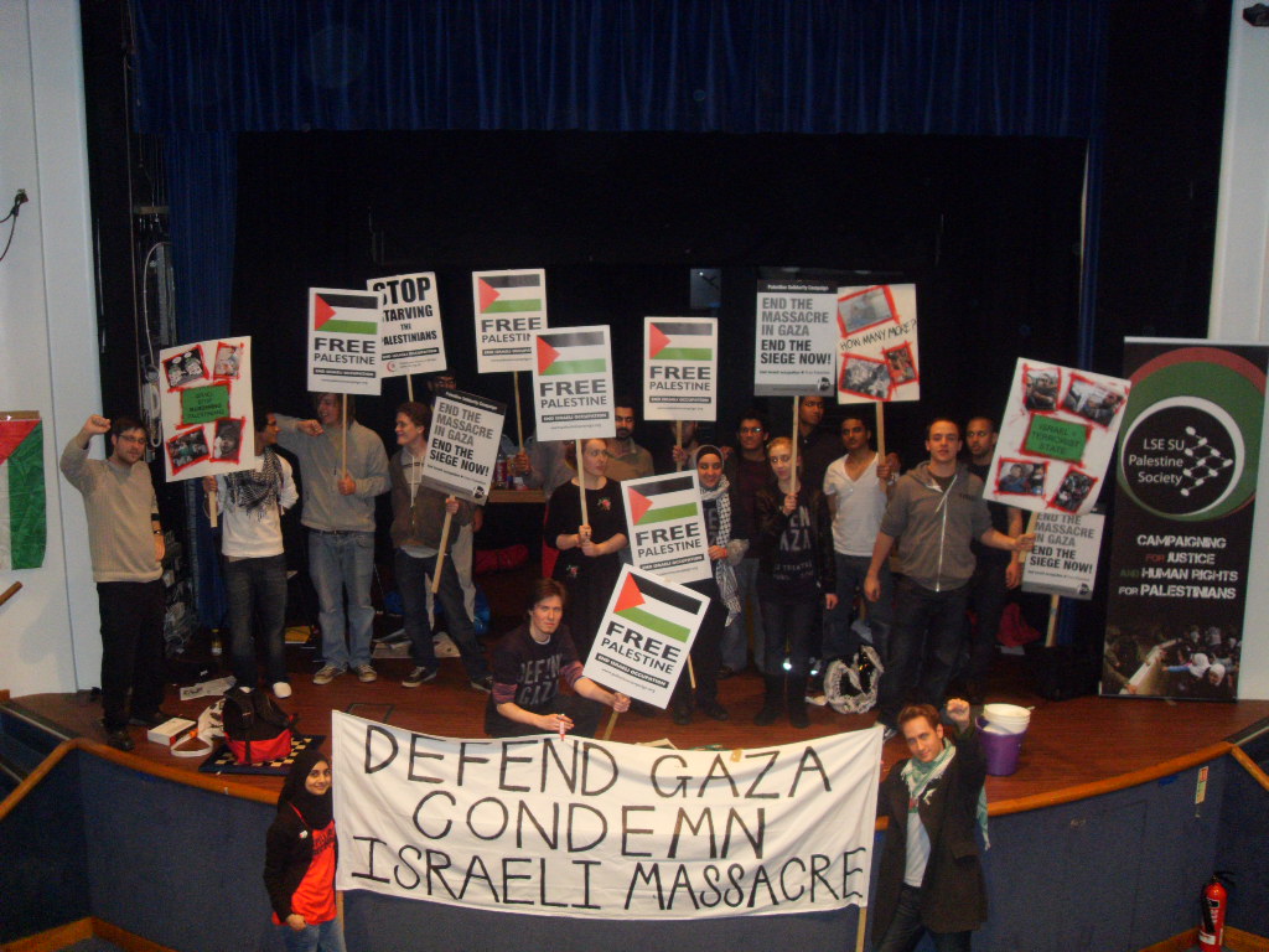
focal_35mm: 35
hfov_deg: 52.6
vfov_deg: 40.7
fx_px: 1283
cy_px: 476
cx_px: 634
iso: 400
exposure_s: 1/45
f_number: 2.8
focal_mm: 6.3
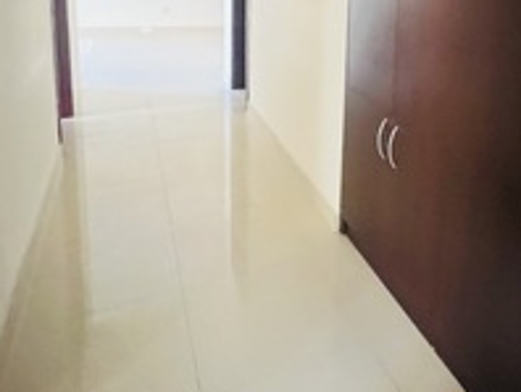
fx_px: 452
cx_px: 404
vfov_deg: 43.0
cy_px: 41
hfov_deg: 56.3
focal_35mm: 30
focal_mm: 1.57
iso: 800
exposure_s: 1/60
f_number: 1.8
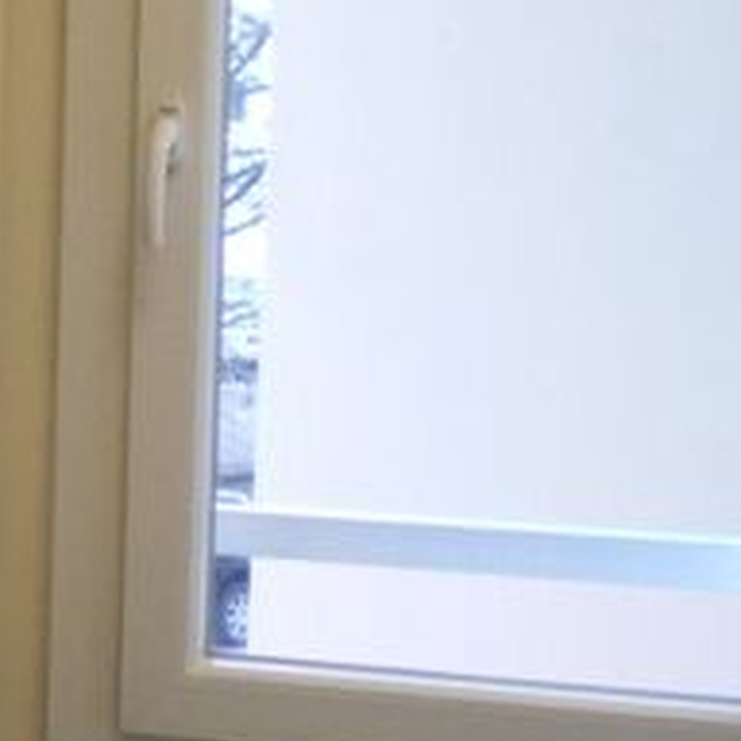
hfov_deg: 16.0
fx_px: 2567
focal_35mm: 106
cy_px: 544
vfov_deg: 16.4
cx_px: -62
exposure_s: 1/50
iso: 400
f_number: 3.1
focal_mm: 6.3
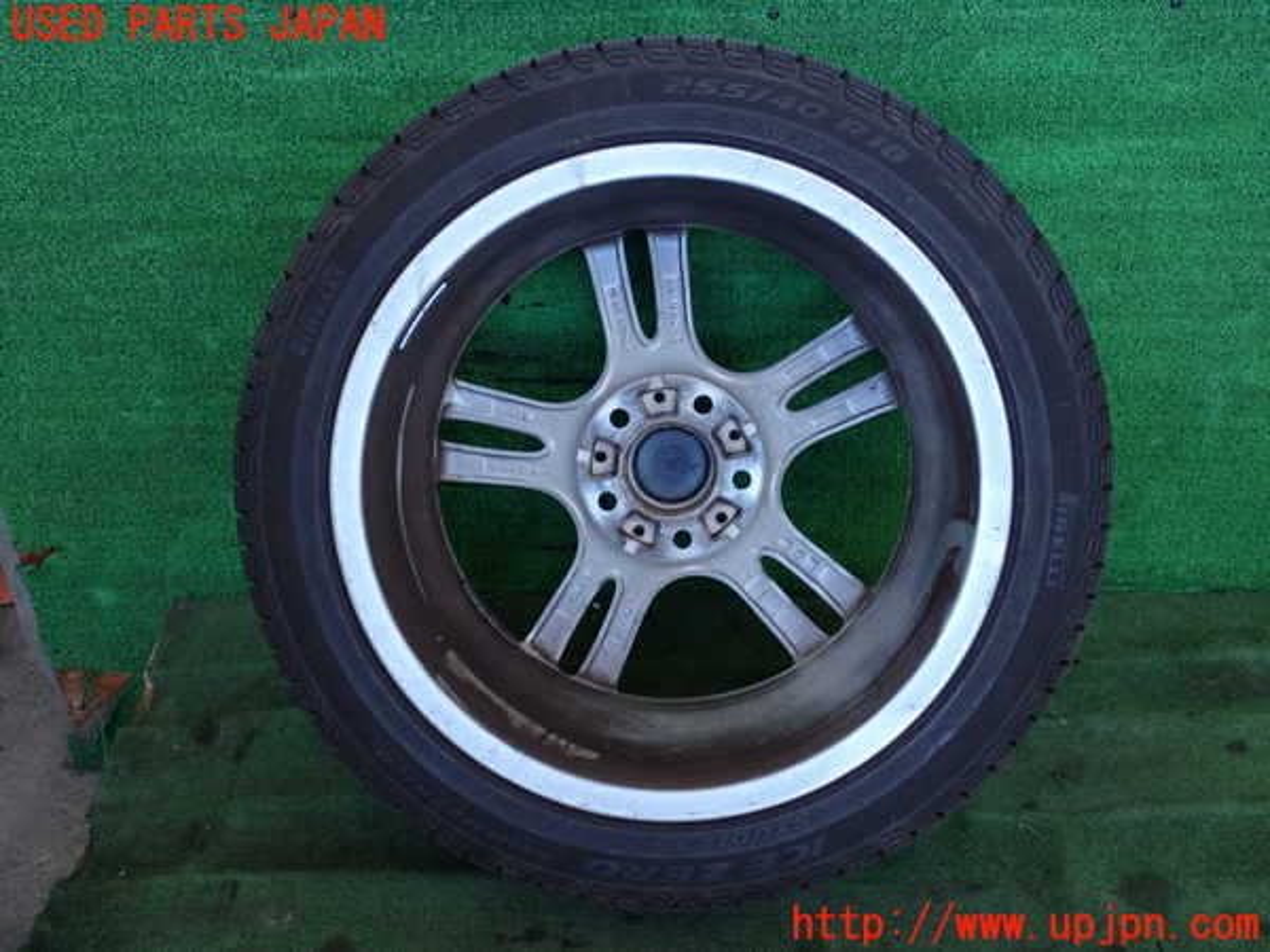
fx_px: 1504
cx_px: 635
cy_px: 476
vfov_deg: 35.1
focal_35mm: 41
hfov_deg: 45.8
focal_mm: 7.31
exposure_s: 1/125
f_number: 2.8
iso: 320
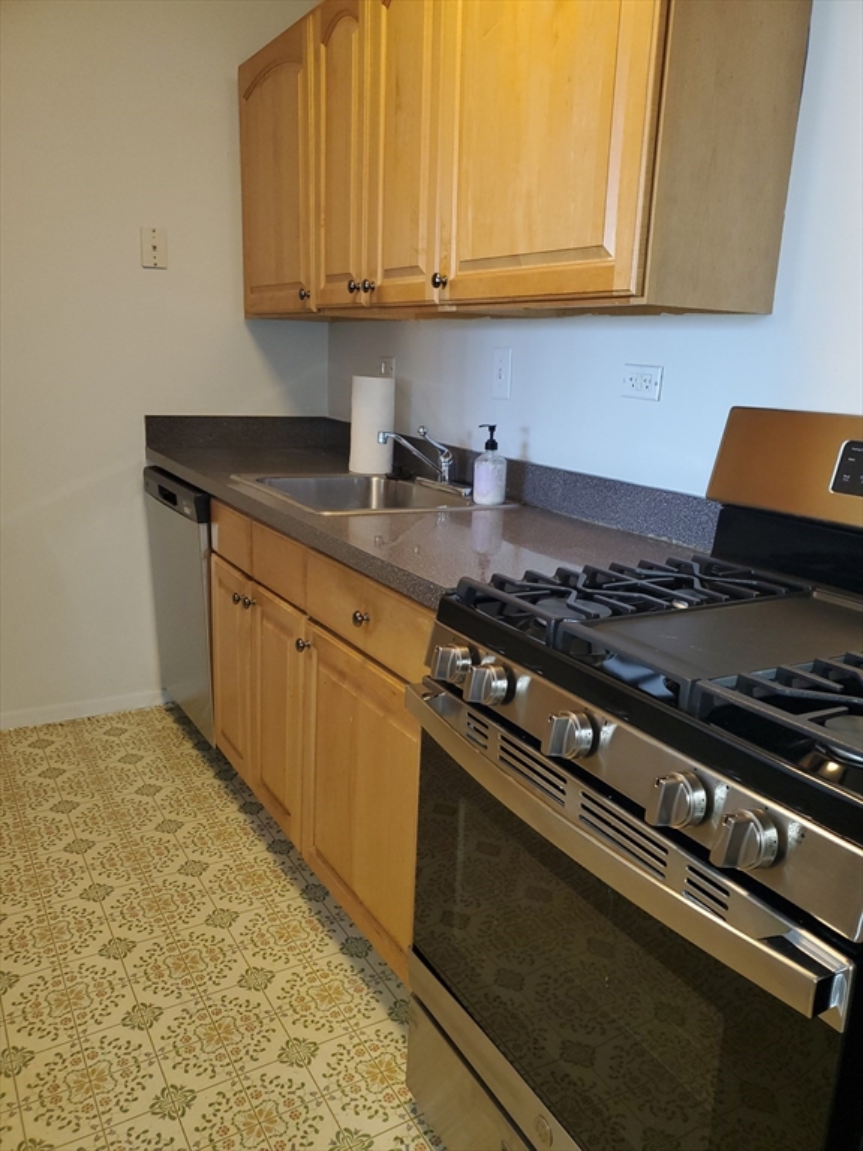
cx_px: 432
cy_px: 576
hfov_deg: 53.1
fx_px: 864
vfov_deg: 67.3
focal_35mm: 26
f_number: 1.5
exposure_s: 1/24
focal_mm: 4.3
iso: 100
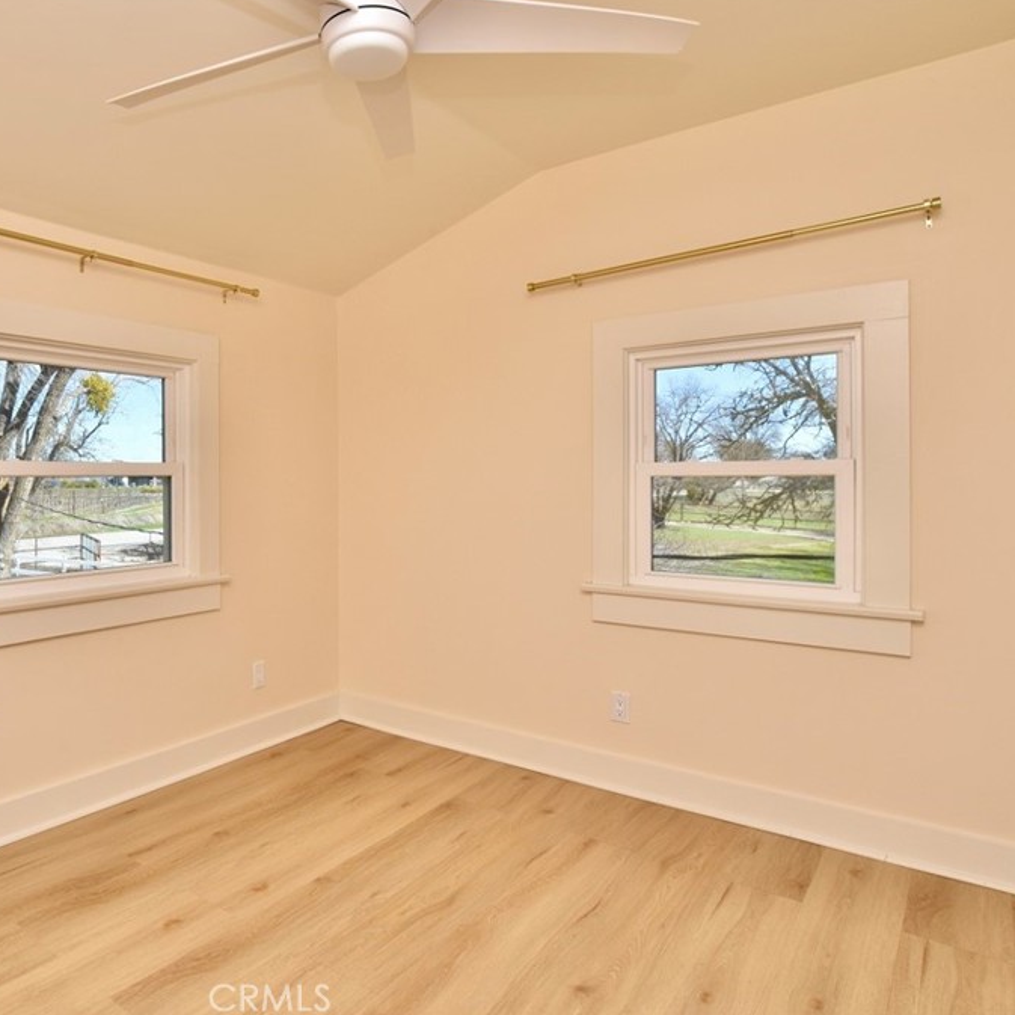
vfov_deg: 68.8
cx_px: 293
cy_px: 504
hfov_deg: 65.8
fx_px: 741
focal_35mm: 22
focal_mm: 11.5
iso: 250
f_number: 9
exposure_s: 1/100
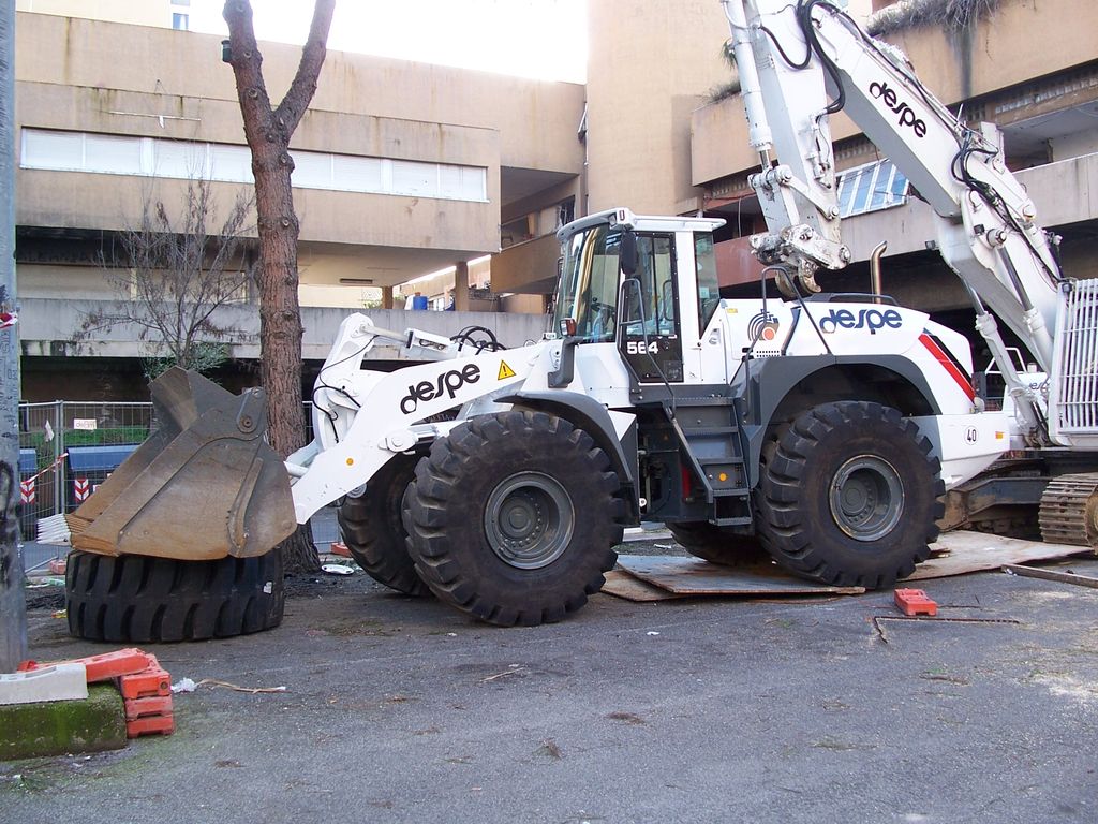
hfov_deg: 52.6
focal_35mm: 35
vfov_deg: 40.7
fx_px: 1110
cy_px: 412
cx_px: 549
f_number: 2.8
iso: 80
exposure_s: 1/90
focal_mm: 6
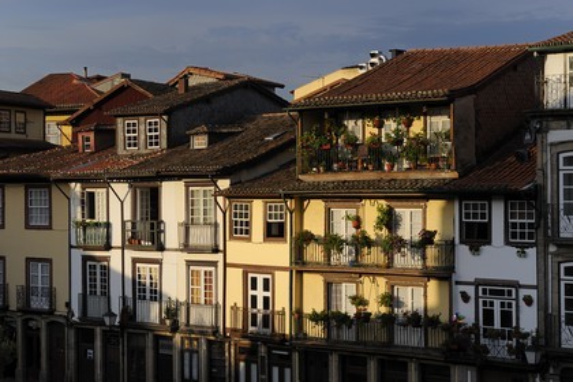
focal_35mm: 70
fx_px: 1114
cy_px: 191
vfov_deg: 19.5
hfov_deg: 28.8
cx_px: 286
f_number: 13
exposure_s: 1/160
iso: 200
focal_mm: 70
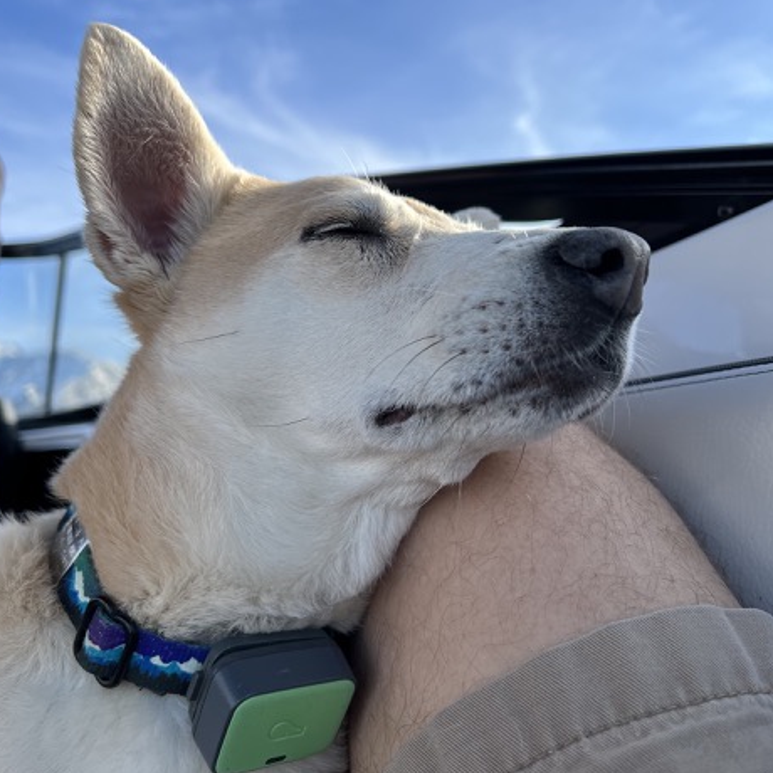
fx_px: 808
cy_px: 376
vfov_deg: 51.1
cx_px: 380
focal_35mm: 32
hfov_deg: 51.1
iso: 50
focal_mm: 5.7
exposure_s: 1/2123
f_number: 1.5
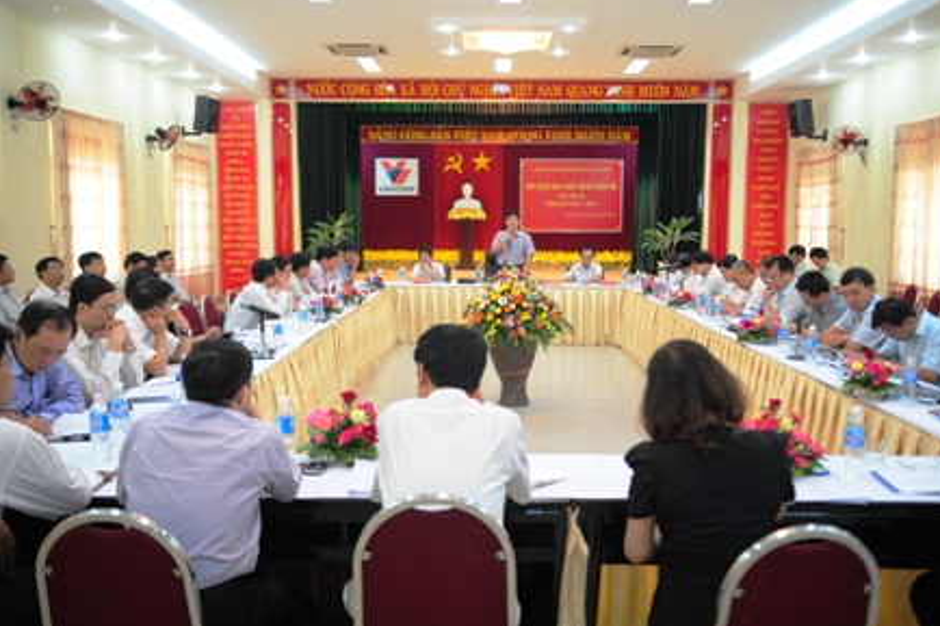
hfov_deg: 57.2
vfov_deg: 39.9
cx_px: 483
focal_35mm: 33
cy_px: 305
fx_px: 861
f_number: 2.8
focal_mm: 32
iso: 200
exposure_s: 1/20
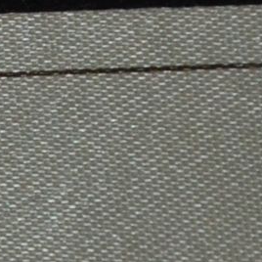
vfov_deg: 1.4
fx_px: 10532
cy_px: 218
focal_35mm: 1230
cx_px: -339
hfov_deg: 1.4
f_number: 5.6
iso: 800
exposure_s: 1/60
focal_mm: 105
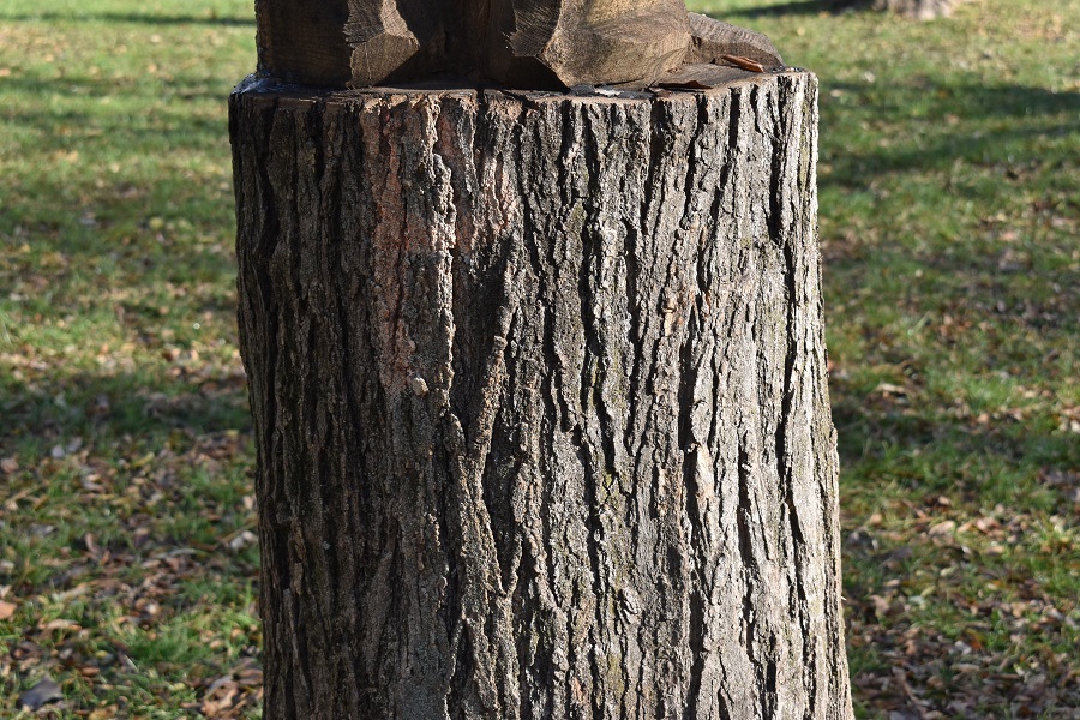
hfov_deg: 28.1
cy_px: 360
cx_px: 540
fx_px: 2160
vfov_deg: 18.9
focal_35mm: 72
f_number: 8
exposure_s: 1/250
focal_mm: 48
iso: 280
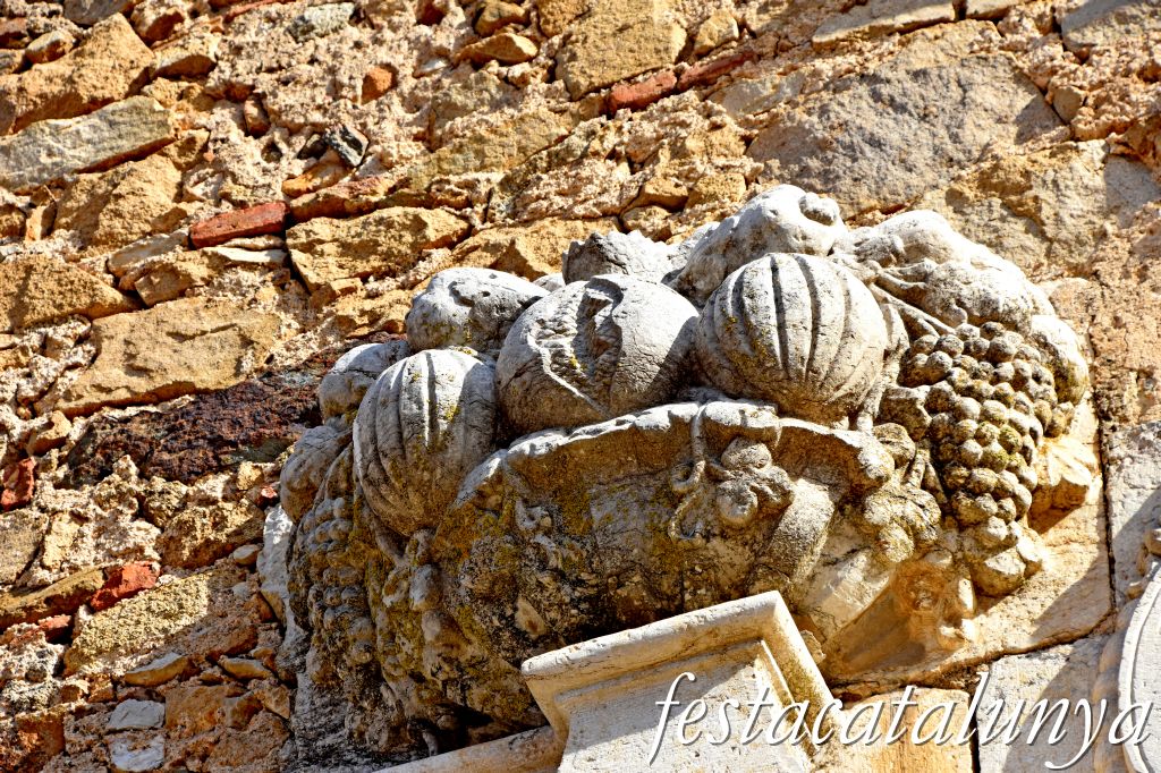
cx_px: 580
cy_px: 386
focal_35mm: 188
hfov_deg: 11.0
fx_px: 6045
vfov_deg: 7.3
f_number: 10
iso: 320
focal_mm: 125
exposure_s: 1/400
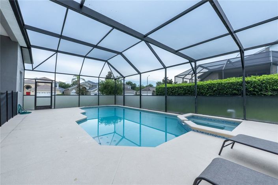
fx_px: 108
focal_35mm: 14
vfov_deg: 81.1
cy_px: 92
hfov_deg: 104.3
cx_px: 139
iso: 800
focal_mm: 14
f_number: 8
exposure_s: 1/6400
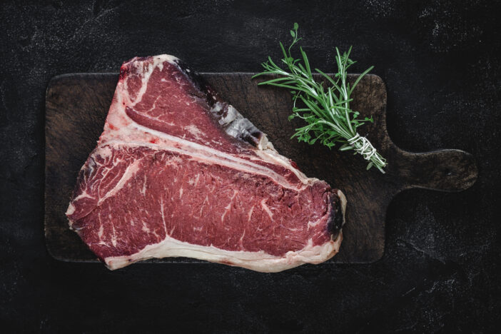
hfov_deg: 22.6
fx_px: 1252
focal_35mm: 90
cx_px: 250
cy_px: 167
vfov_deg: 15.2
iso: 100
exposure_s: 1/4
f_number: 5.6
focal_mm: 60
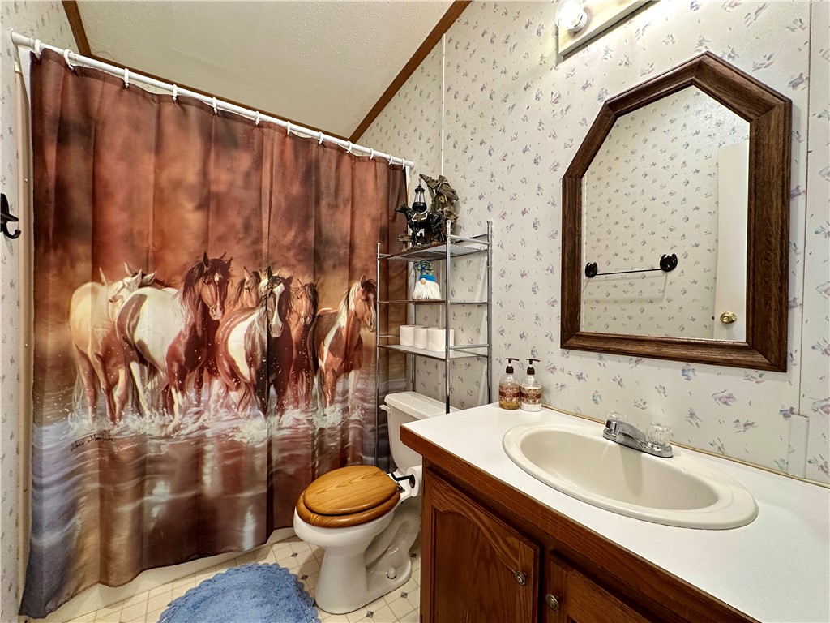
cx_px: 415
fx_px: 336
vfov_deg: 85.7
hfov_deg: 102.1
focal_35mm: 14
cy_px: 312
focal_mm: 2.22
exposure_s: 1/60
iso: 200
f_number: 2.2
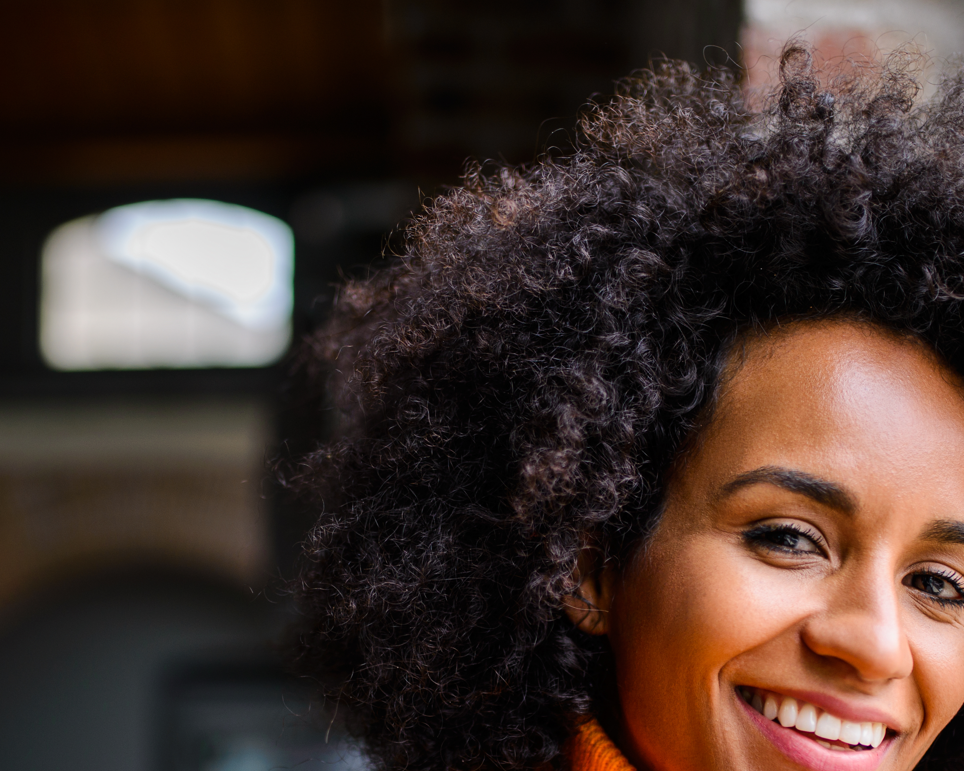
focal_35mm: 68
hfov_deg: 27.9
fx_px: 1940
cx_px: 481
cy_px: 632
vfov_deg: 22.1
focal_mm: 35
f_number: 1.4
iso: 80
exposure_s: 1/320
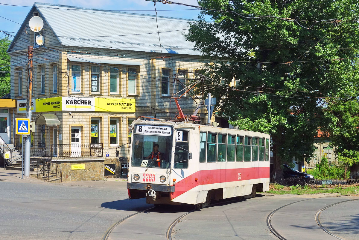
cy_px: 120
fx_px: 568
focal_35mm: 57
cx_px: 180
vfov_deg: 23.8
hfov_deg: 35.1
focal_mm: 21.29
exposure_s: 1/500
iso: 125
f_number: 5.6
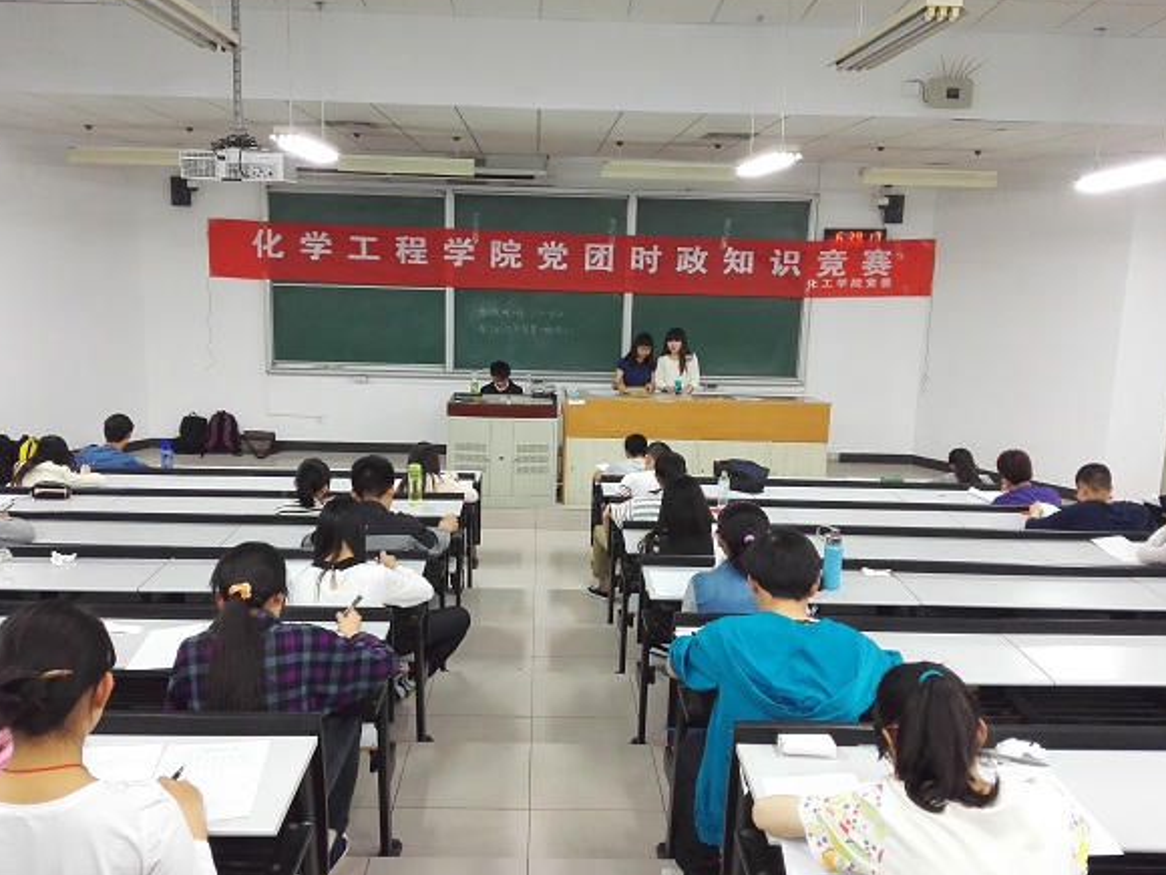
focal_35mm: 30
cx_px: 571
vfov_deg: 46.8
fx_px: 1011
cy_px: 426
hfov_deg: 60.0
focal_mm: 3.8
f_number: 2
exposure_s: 1/33.3
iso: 250
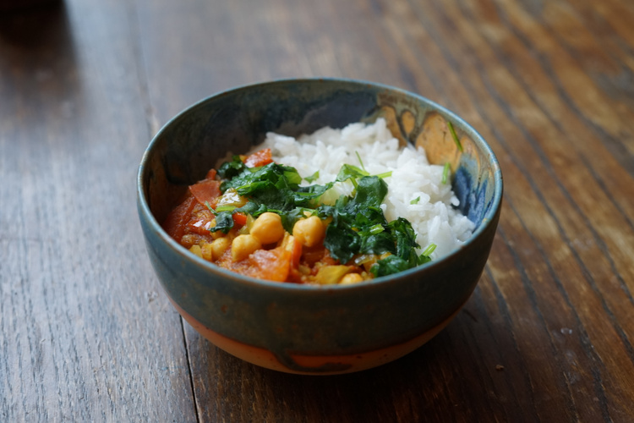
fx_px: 880
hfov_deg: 39.6
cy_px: 212
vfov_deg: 27.0
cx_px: 317
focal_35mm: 50
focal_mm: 50
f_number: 4
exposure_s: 1/60
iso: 1000
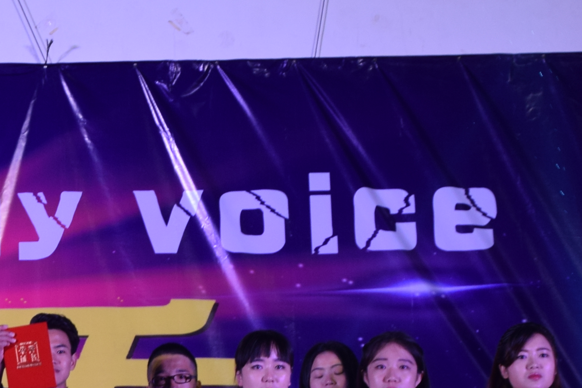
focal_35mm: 140
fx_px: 2261
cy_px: 355
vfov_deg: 9.8
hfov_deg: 14.4
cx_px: -1
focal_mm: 25
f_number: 4
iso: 400
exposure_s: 1/60
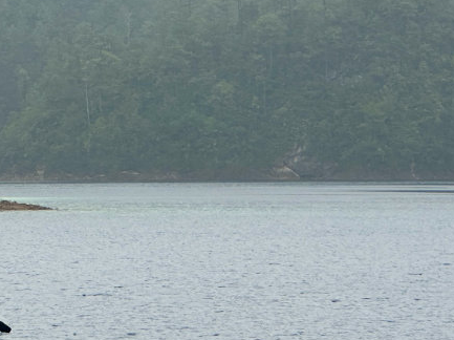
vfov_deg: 5.5
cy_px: -5
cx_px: -105
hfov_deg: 7.4
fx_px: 3499
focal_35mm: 267
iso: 32
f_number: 2.8
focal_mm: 9
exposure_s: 1/101
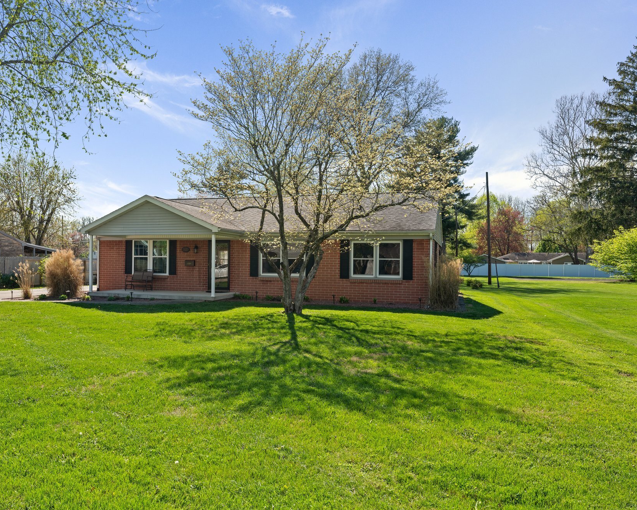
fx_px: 532
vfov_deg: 51.2
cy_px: 258
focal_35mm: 28
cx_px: 263
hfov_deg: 61.4
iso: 100
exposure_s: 1/60
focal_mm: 24.2
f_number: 8
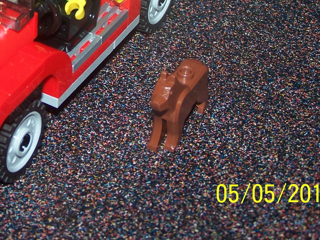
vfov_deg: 11.4
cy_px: 24
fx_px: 1192
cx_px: 61
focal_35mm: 129
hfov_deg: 15.2
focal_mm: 11.1
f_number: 3.2
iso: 80
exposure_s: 1/60
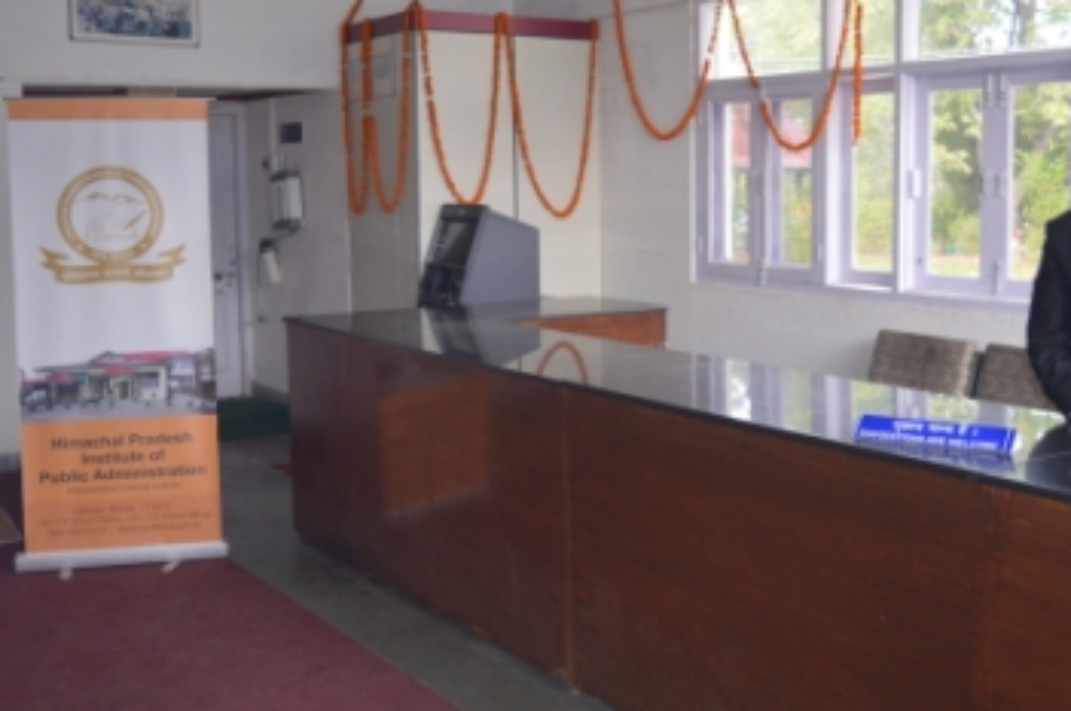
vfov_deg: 29.1
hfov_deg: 42.7
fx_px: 1367
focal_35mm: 46
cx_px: 622
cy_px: 299
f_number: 4
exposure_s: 1/60
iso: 450
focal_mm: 24
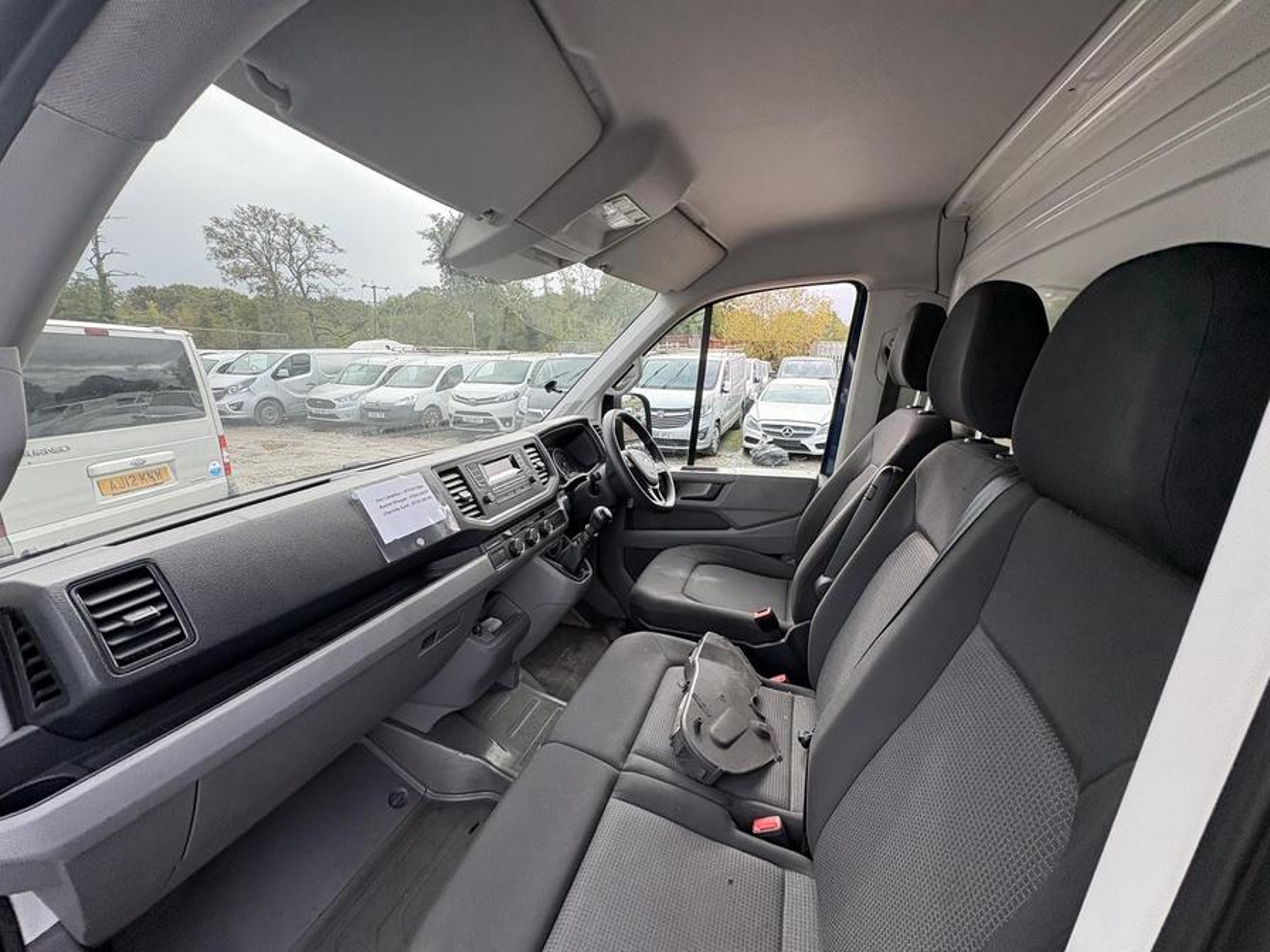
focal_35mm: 14
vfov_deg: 85.7
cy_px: 476
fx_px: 514
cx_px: 635
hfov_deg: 102.1
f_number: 2.2
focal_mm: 2.22
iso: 40
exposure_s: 1/175
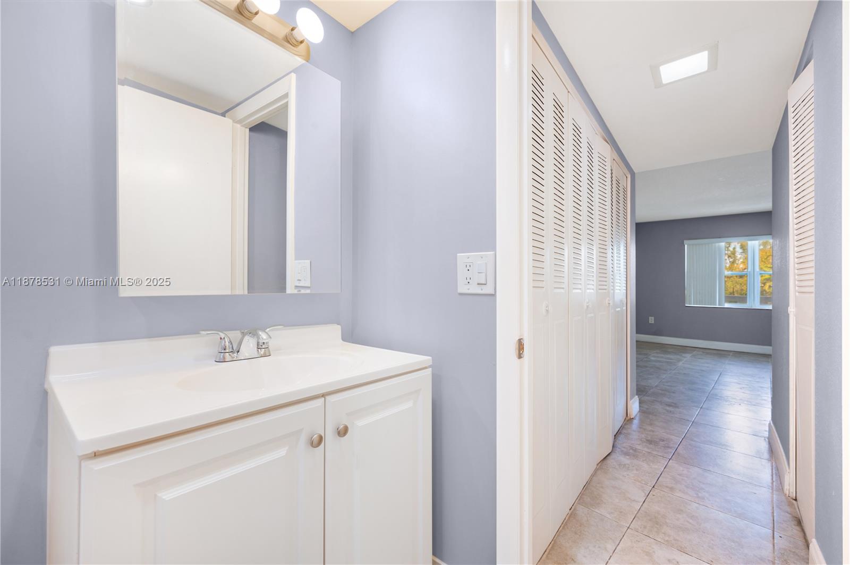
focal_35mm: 14
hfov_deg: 104.3
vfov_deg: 81.1
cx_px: 425
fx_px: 330
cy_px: 282
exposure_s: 1/25
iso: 100
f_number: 7.1
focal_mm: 14
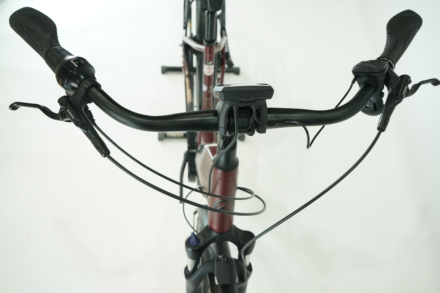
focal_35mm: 33
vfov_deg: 40.0
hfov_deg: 57.2
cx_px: 220
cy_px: 146
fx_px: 403
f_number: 6.3
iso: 2500
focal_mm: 33
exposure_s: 1/200
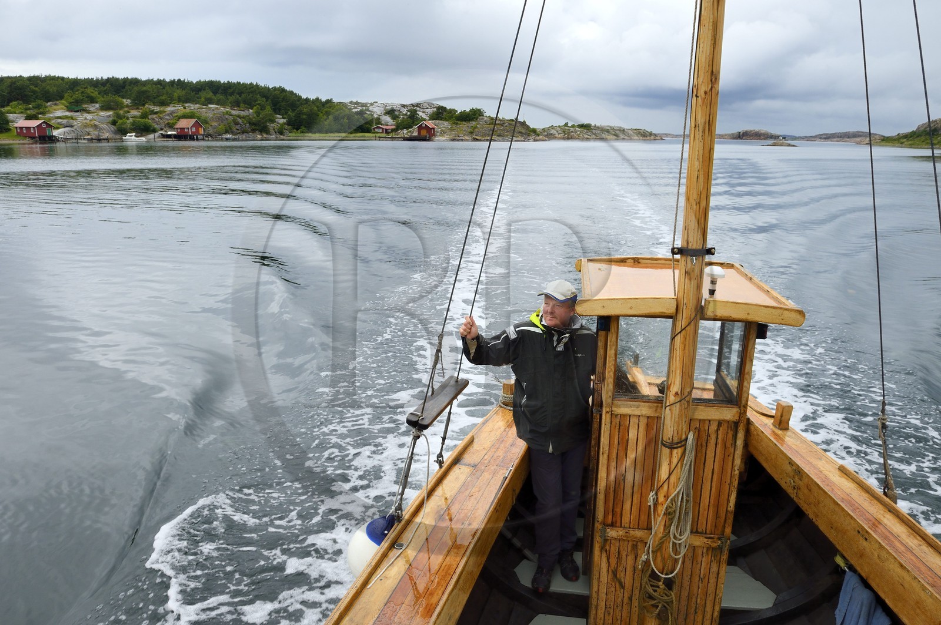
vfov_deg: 53.1
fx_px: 627
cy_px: 312
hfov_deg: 73.8
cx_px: 470
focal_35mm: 24
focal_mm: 24
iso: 400
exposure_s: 1/320
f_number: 10
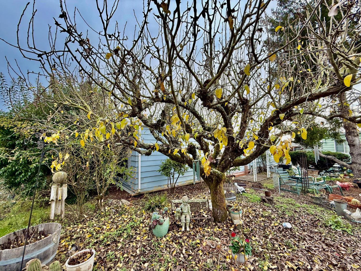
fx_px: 146
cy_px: 136
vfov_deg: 85.7
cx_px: 180
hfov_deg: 102.1
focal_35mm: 14
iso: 64
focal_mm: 2.22
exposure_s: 1/217
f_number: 2.2
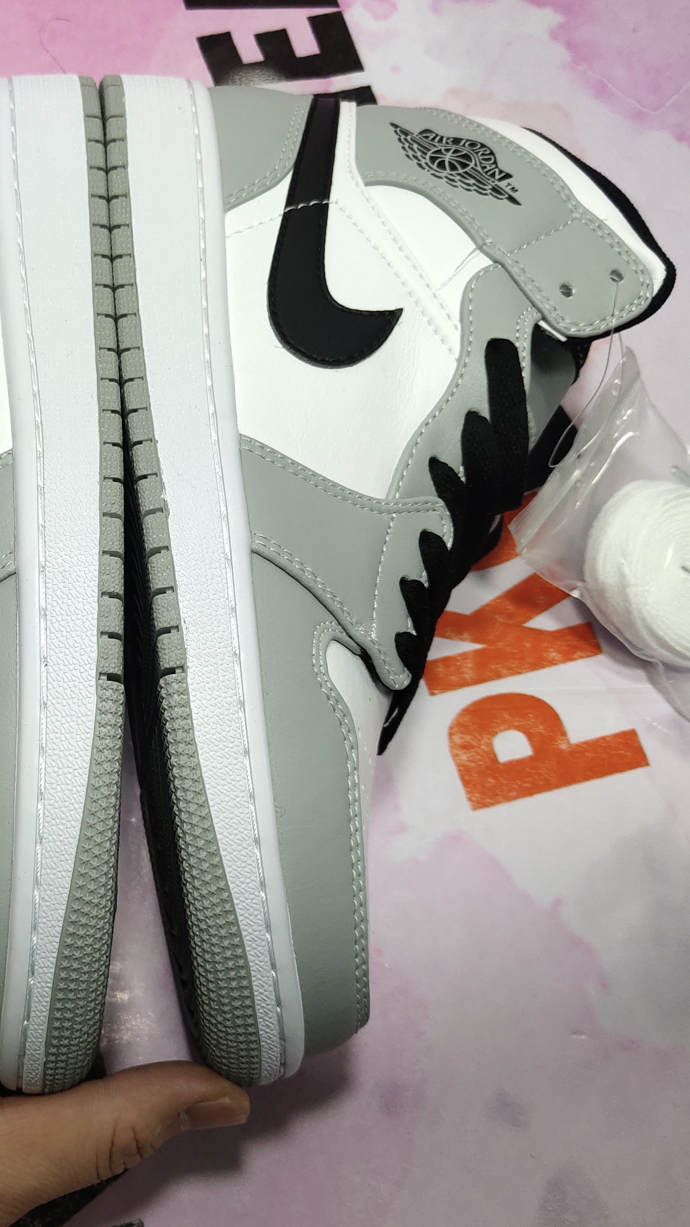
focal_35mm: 44
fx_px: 1431
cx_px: 104
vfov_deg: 46.4
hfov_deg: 26.4
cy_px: 617
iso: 70
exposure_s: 1/100
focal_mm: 4.35
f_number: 1.79
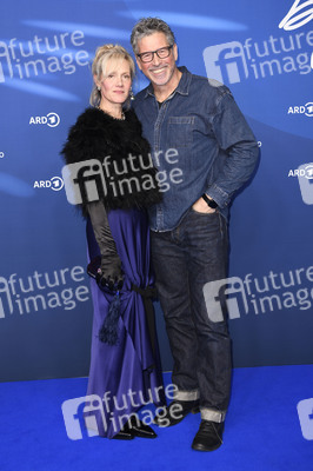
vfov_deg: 38.2
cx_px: 156
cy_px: 236
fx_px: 679
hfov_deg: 25.9
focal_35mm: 52
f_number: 4
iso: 800
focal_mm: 52
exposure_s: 1/320
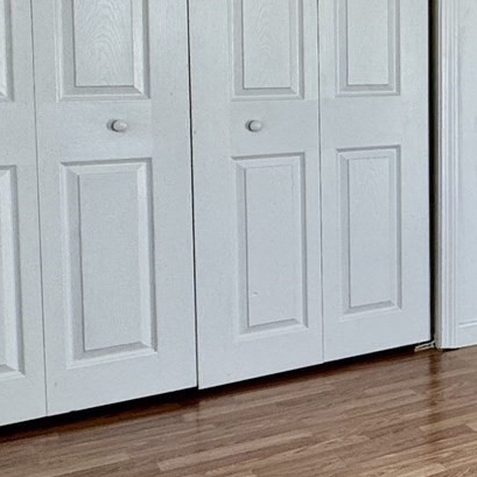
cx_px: 820
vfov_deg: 27.3
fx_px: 967
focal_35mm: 62
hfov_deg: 20.8
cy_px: 110
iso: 50
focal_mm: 2.22
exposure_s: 1/99
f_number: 2.2
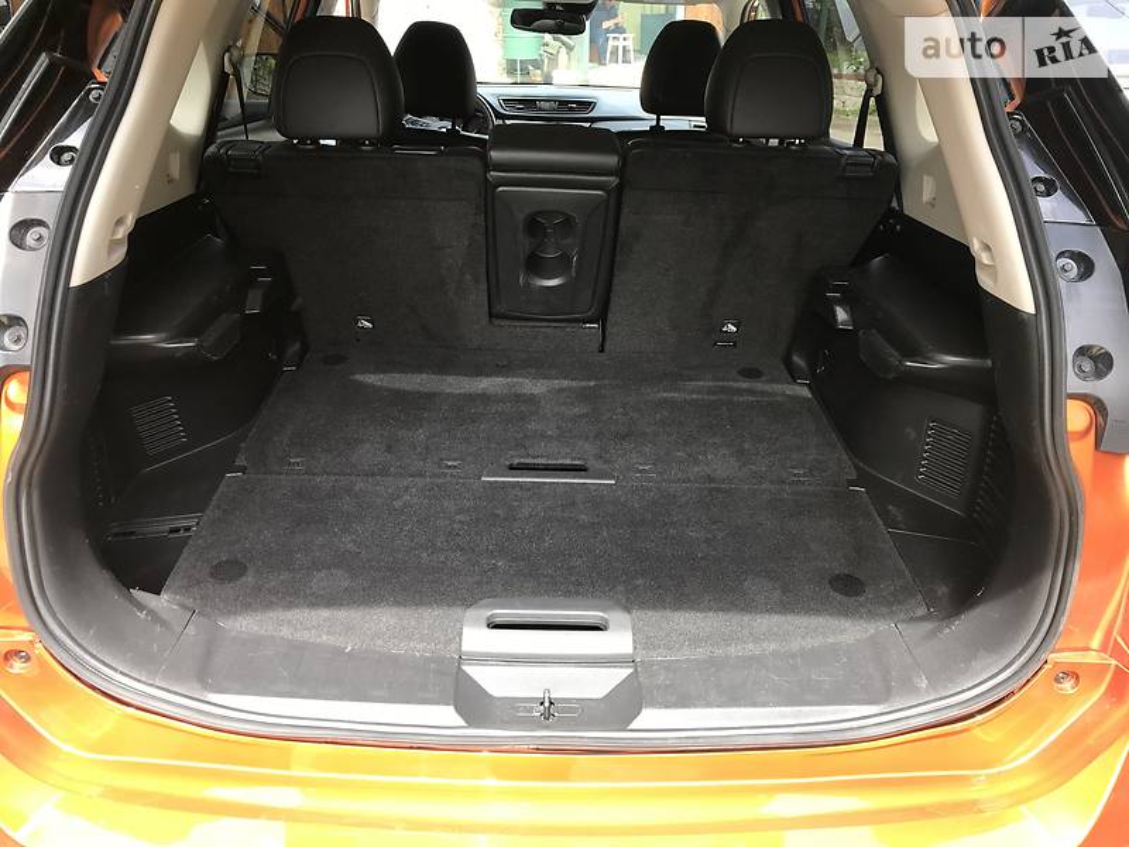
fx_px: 913
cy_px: 424
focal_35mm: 28
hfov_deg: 63.4
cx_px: 564
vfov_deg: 49.7
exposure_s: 1/105
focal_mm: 4
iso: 20
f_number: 1.8
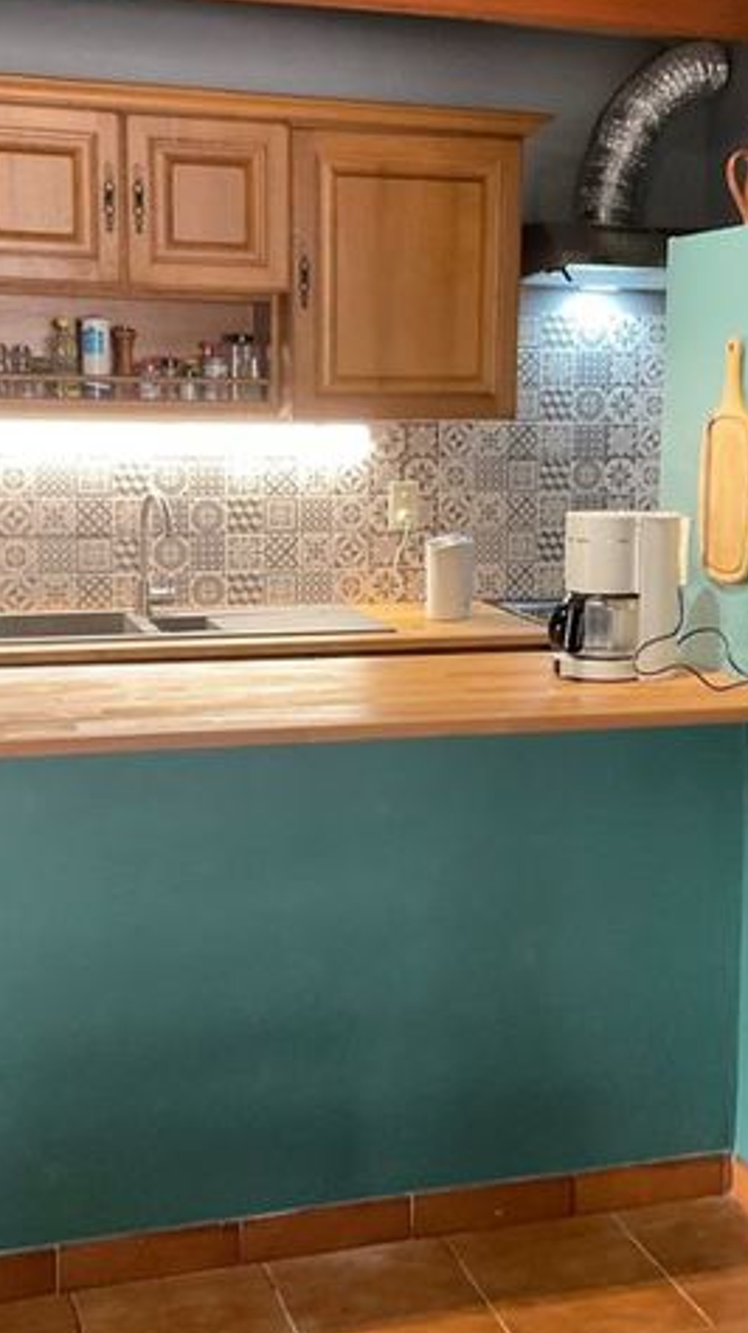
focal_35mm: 47
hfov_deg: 25.4
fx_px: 1660
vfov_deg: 43.7
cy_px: 633
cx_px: 429
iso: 250
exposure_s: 1/40
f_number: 1.8
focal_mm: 3
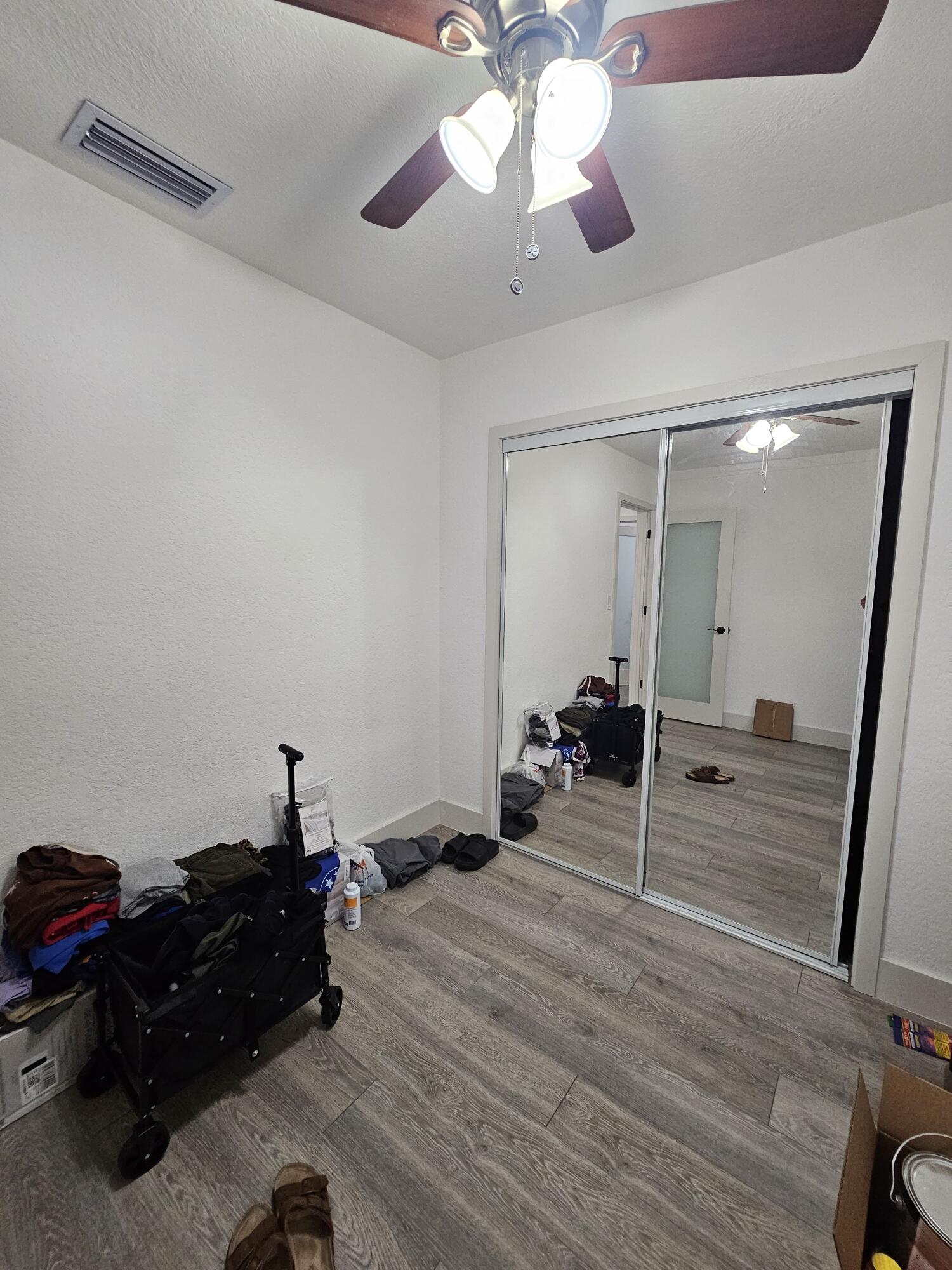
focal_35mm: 13
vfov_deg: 106.2
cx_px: 476
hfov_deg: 89.9
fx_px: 477
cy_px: 635
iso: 400
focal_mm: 2.2
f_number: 2.2
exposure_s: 1/60
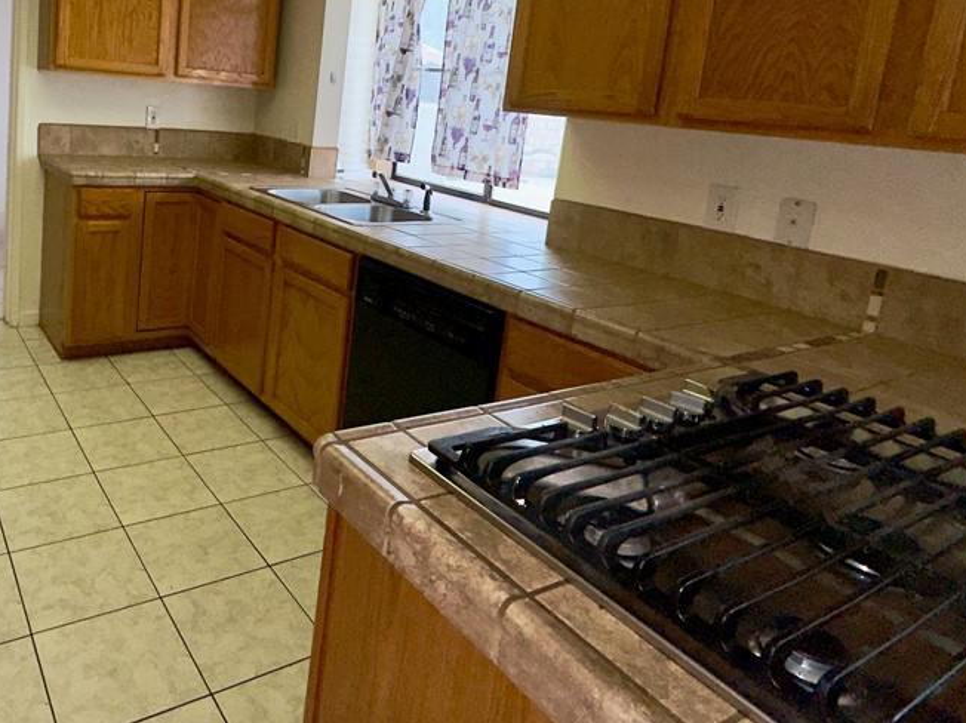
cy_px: 201
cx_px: 276
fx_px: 613
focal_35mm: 22
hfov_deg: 72.6
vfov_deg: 58.5
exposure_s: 1/122
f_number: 2.2
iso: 40
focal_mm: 2.22
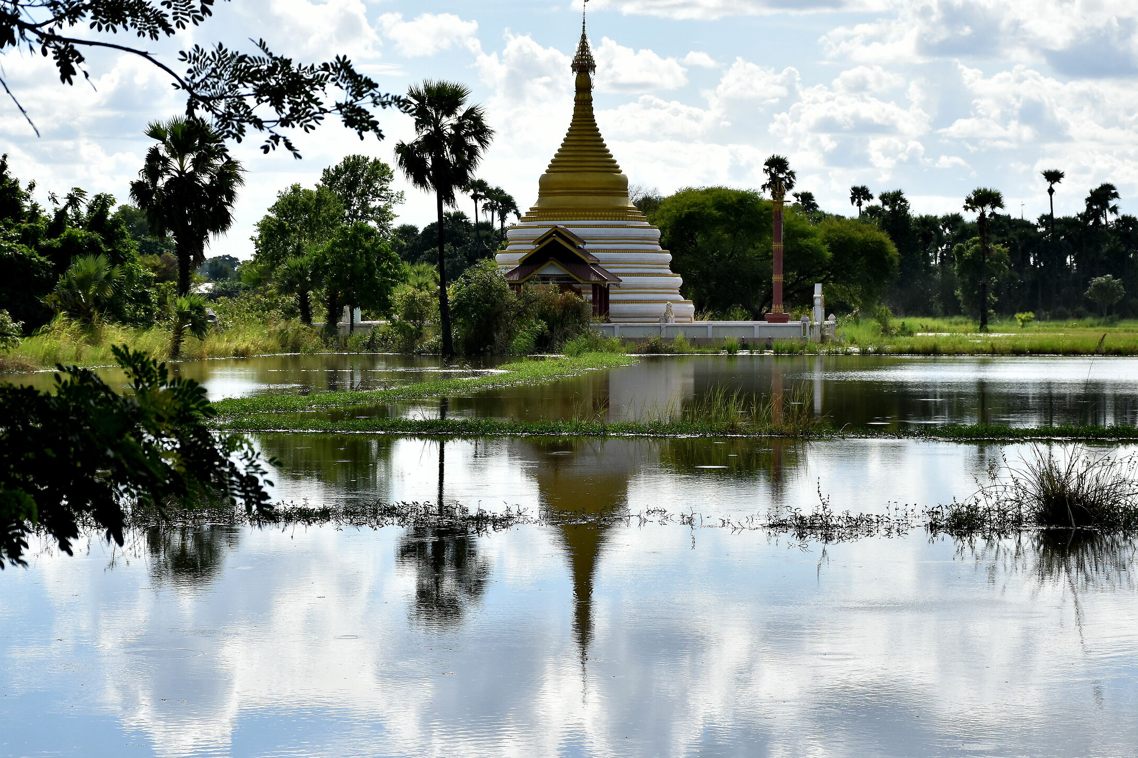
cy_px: 405
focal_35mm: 100
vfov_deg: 13.7
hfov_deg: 20.4
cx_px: 554
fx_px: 3161
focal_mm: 60
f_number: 7.1
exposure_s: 1/2000
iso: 400
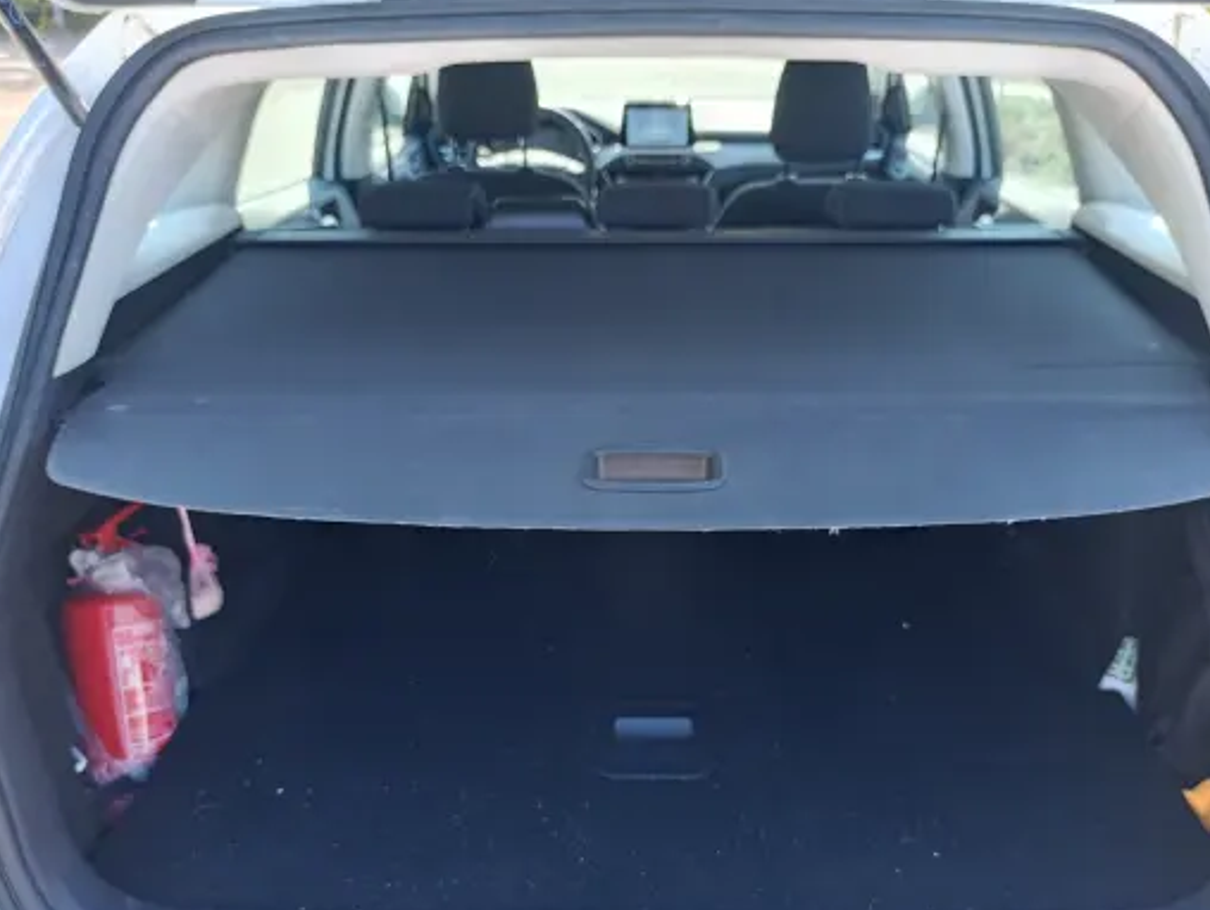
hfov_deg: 61.5
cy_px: 555
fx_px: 1015
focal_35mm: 29
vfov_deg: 48.0
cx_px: 648
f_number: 1.65
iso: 193
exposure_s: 1/100
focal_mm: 6.11
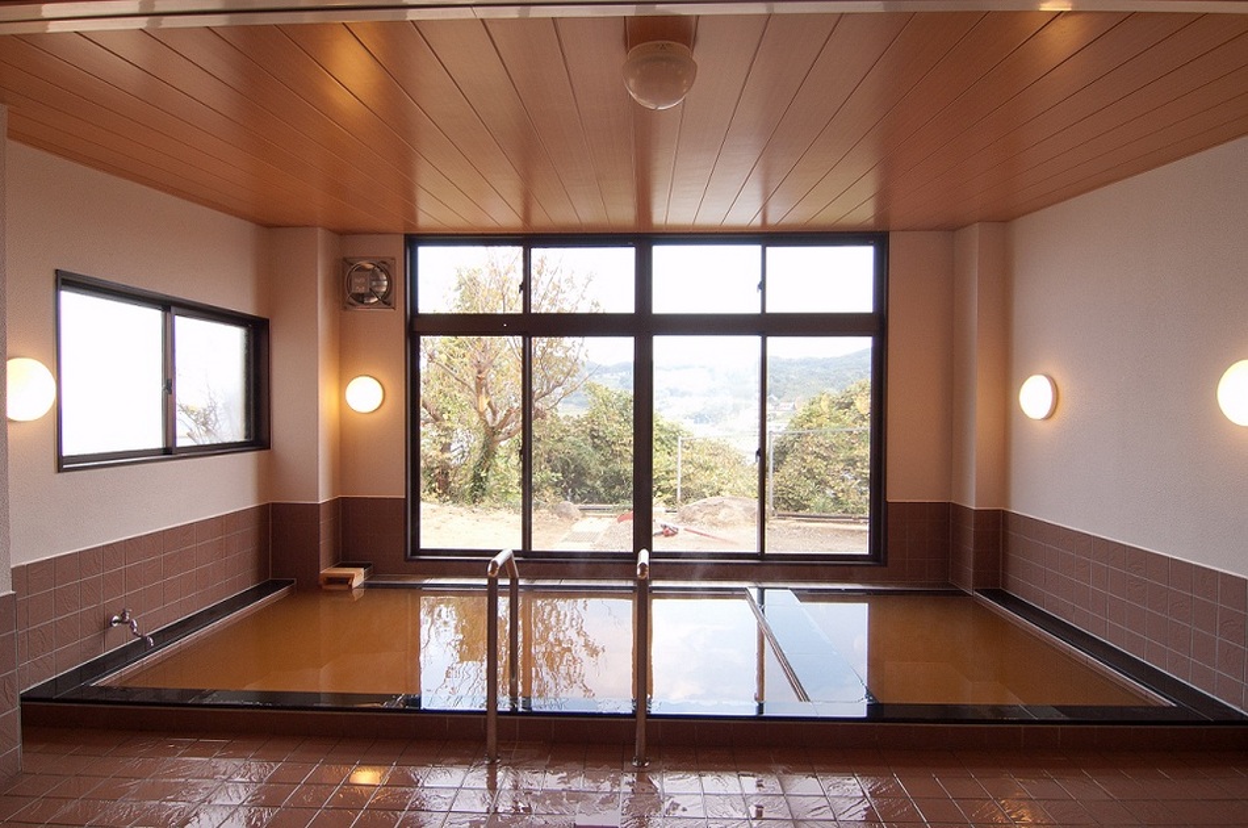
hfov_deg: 85.5
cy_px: 414
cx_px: 624
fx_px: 675
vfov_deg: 63.0
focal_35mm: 20
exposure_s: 1/30
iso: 250
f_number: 7.1
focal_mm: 13
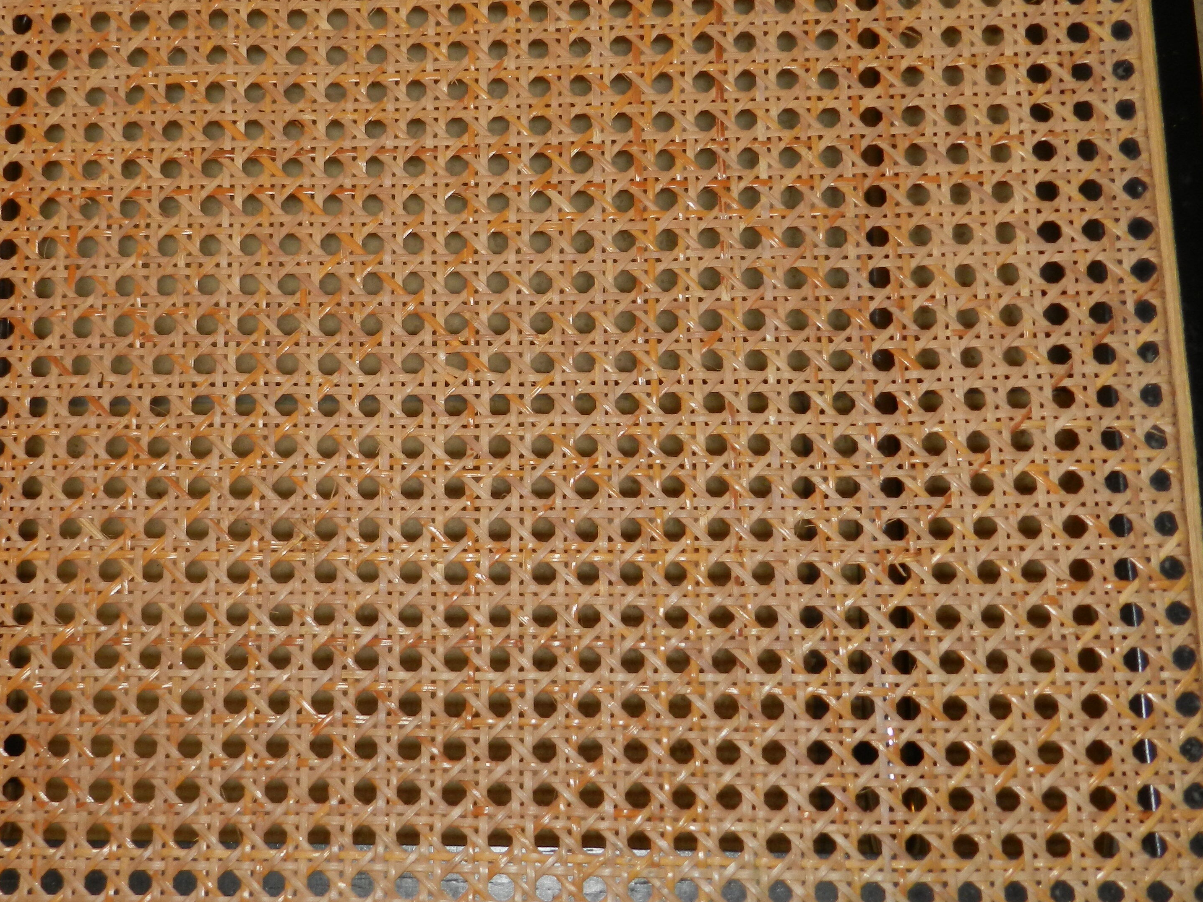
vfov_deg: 27.4
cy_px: 340
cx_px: 388
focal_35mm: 53
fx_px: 1842
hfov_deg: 35.8
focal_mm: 6.7
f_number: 5
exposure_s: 1/30
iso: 200
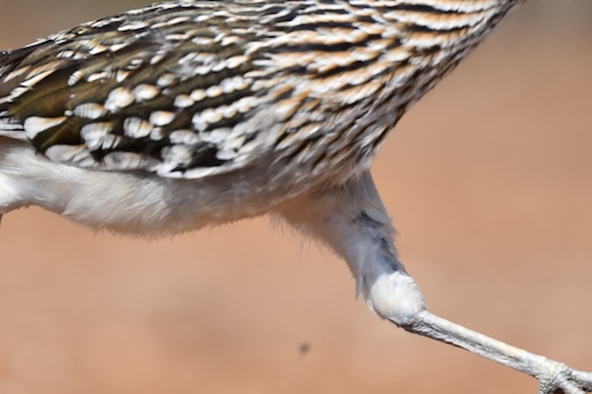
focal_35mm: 1194
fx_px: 19627
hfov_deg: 1.7
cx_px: 164
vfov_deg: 1.2
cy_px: -15
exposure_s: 1/2500
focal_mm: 500
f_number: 5.6
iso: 320
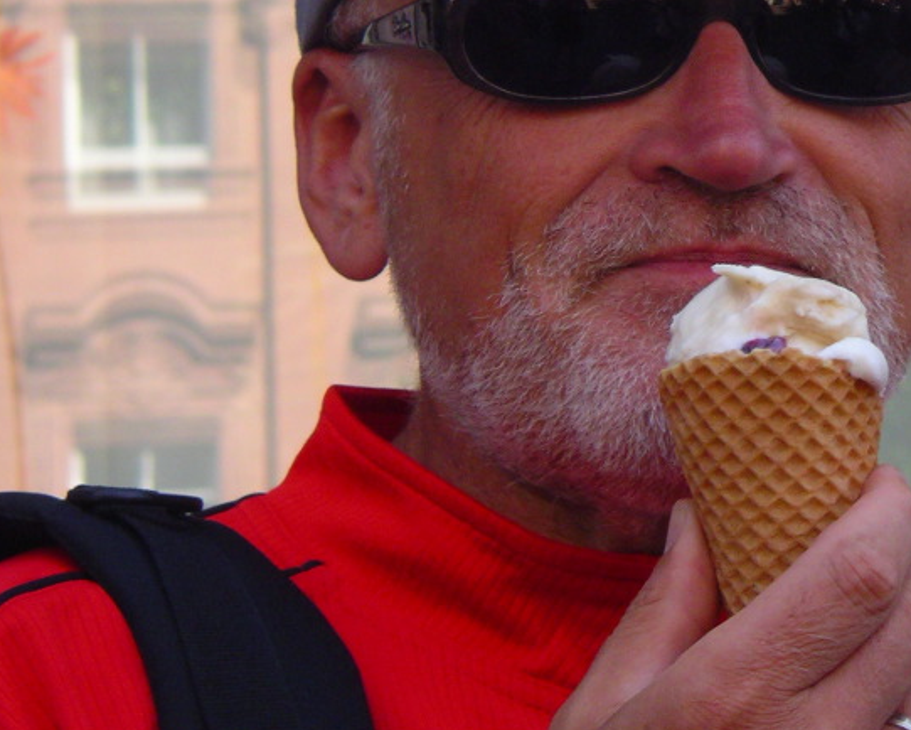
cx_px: 608
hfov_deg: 10.7
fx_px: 4854
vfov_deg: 8.6
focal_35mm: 180
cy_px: 133
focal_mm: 16
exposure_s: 1/160
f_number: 3.9
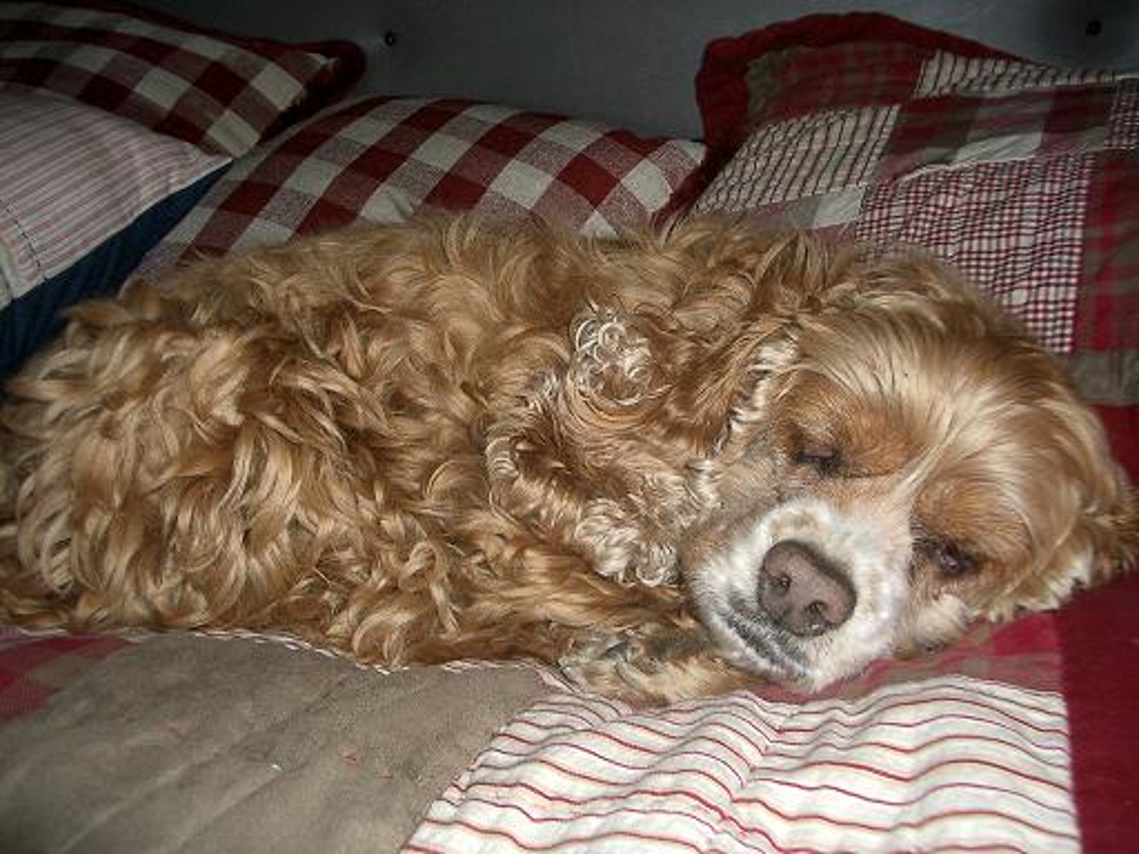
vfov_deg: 40.7
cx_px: 570
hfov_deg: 52.6
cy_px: 427
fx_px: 1152
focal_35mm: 35
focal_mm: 5.8
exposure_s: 1/40
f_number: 2.6
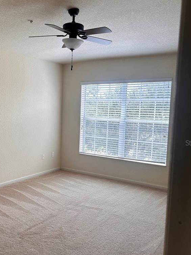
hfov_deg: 37.4
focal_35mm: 38
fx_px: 280
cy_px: 143
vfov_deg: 48.9
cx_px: 66
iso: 64
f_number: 1.78
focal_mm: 6.86
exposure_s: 1/193
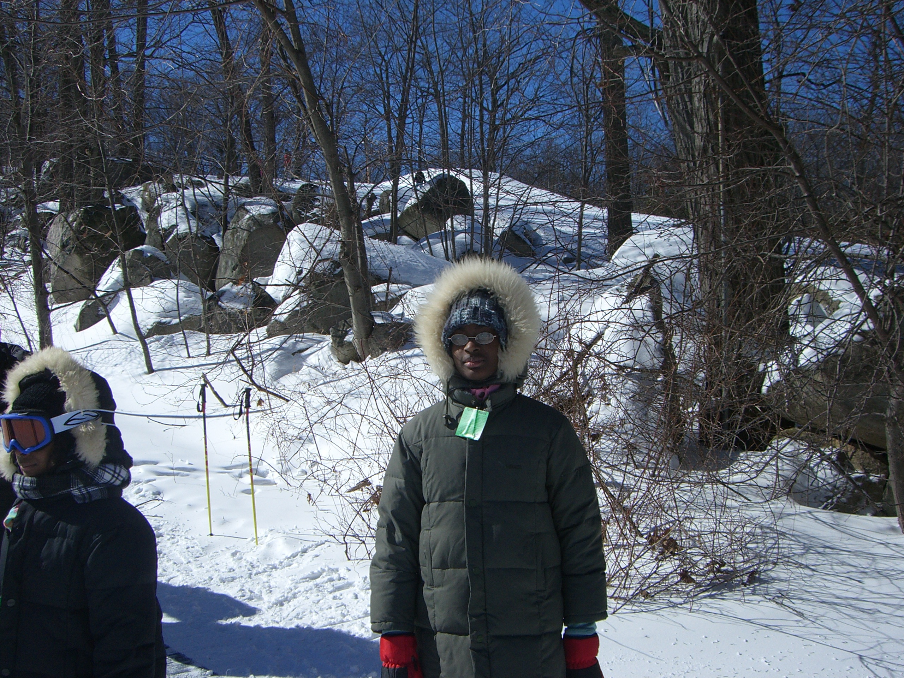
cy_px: 339
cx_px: 452
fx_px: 992
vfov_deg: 37.7
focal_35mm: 38
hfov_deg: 49.0
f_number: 4.3
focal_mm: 6.2
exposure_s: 1/1250
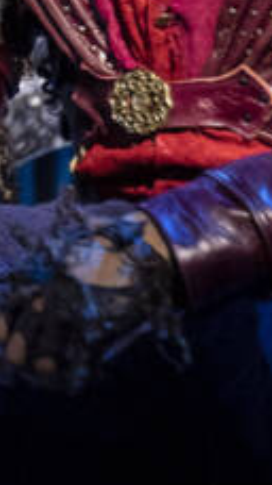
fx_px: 15846
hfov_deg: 1.0
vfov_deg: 1.8
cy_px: -206
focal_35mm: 1234
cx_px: 20
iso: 1000
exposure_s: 1/100
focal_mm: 192
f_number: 3.2
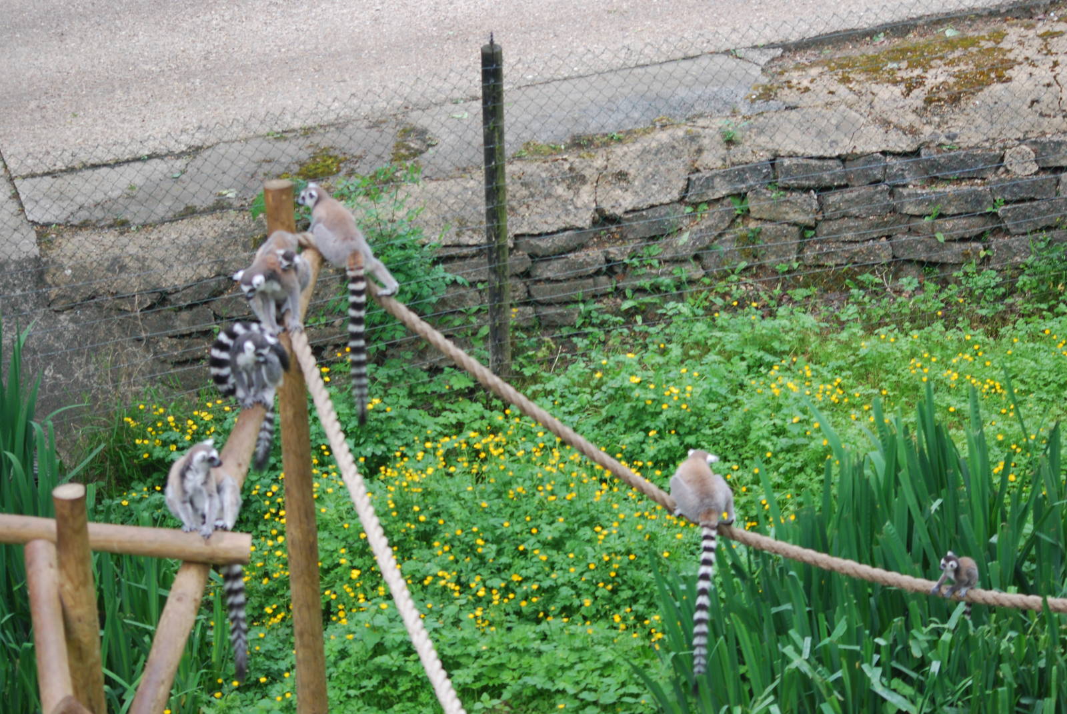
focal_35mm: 117
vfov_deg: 11.7
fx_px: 3472
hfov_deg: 17.5
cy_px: 357
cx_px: 534
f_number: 4
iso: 220
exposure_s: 1/125
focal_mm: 78
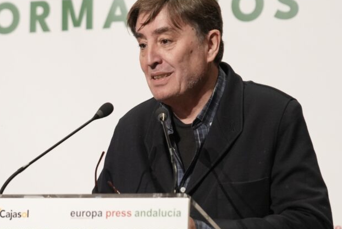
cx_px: 106
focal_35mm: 173
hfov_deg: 11.9
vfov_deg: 7.9
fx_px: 1644
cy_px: 137
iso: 1600
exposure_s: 1/250
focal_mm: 70
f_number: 2.8
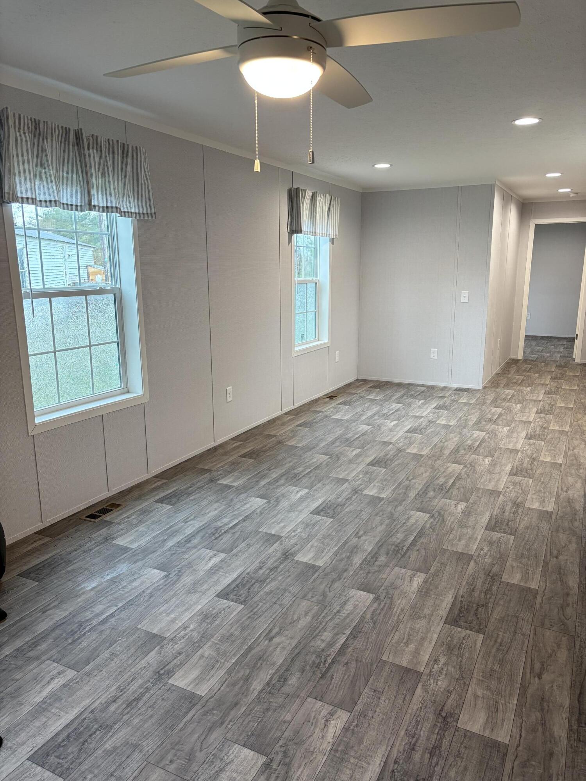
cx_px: 293
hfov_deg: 53.1
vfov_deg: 67.3
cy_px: 390
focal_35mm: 26
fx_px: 587
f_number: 1.6
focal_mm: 5.96
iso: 200
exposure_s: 1/60
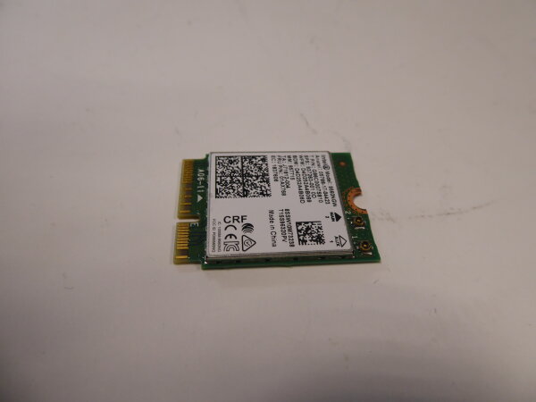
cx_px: 268
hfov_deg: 69.4
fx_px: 387
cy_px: 201
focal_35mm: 25
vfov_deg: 54.9
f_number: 3.3
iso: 125
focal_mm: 4.3
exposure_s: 1/60
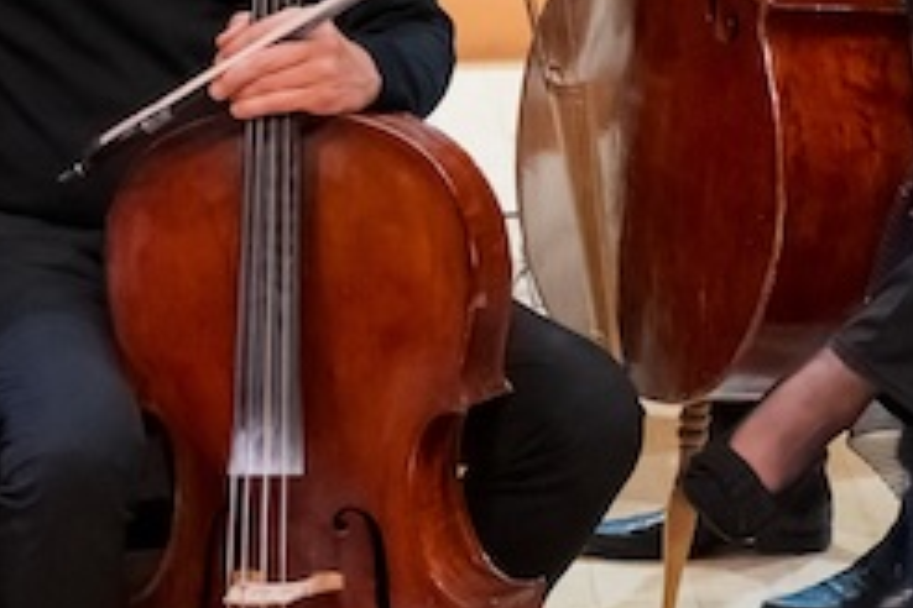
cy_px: -141
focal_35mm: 215
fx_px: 5452
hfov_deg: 9.6
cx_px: 575
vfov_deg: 6.3
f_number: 3.5
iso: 4000
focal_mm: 44
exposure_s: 1/500
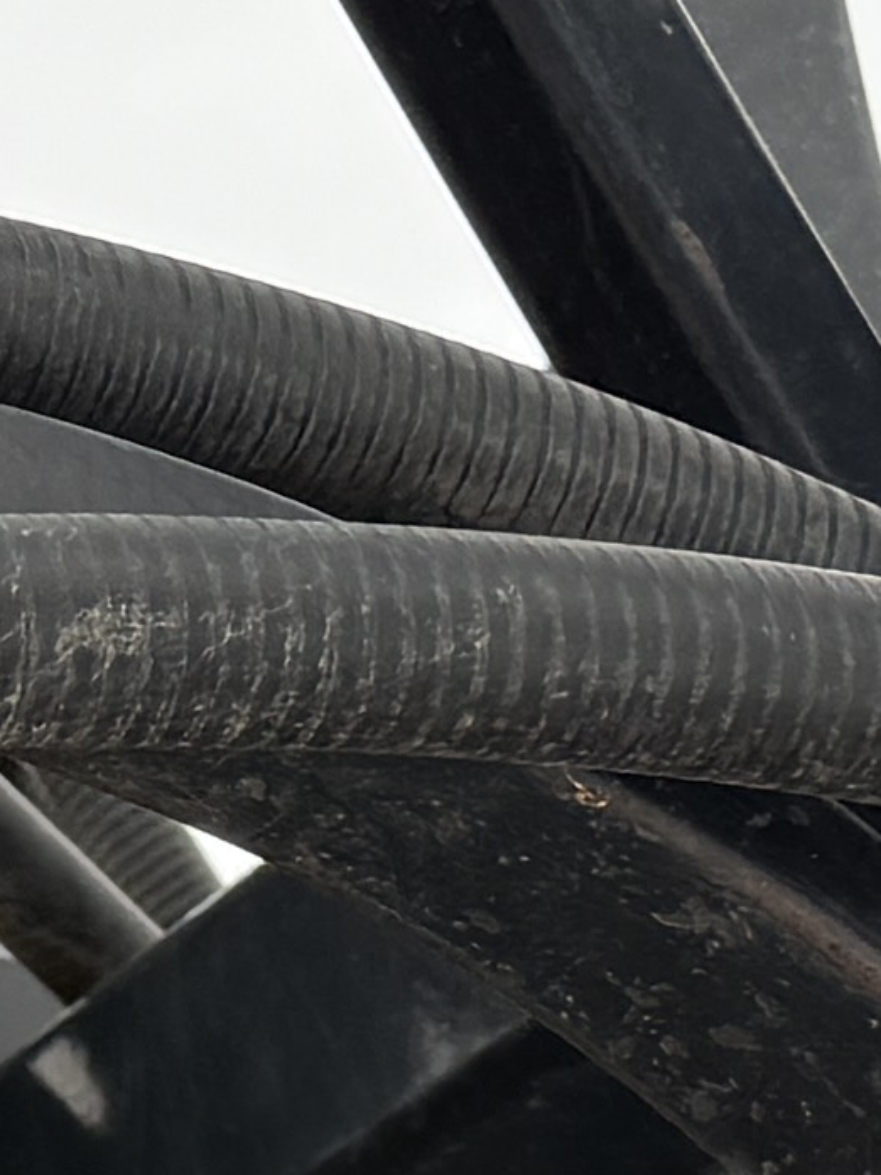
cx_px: -1151
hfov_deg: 7.1
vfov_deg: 9.9
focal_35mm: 197
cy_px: 1349
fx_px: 6685
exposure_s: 1/1060
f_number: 1.78
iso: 100
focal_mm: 6.76
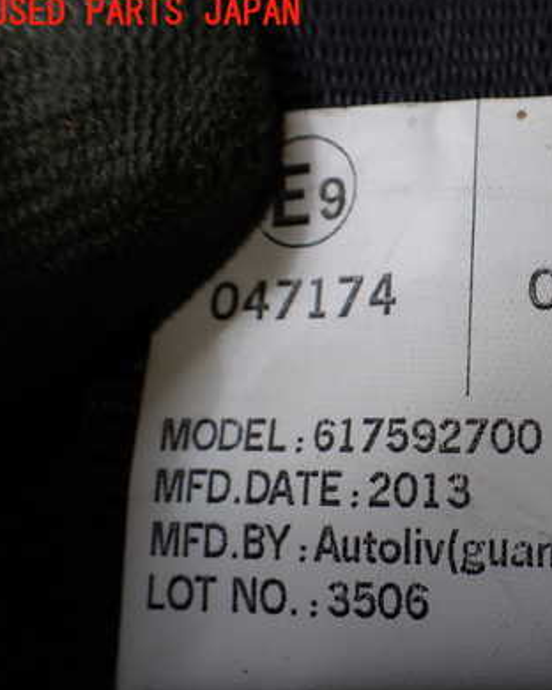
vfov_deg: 41.1
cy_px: 389
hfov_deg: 31.7
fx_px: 919
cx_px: 510
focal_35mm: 45
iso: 100
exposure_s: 1/125
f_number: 9
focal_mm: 5.4
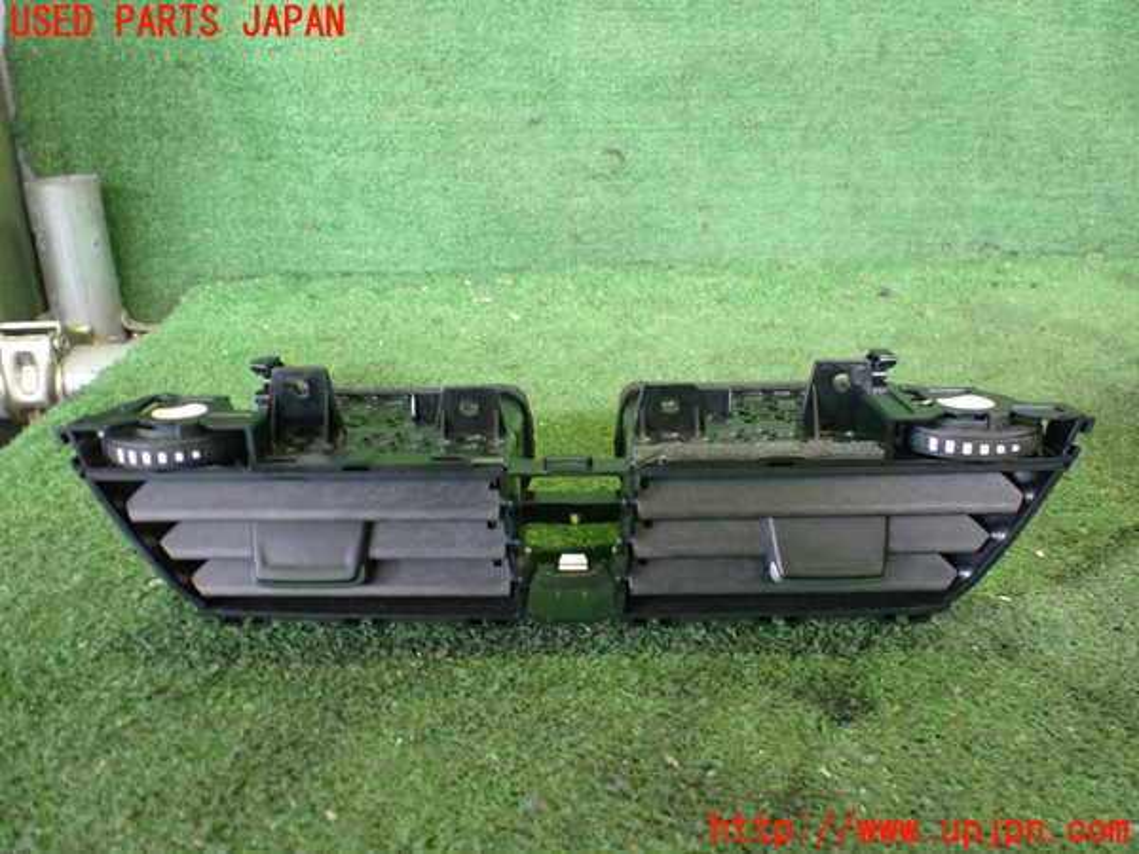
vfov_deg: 46.8
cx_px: 570
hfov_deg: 60.0
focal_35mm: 30
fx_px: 987
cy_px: 427
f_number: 2.3
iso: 800
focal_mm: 5.4
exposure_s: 1/40
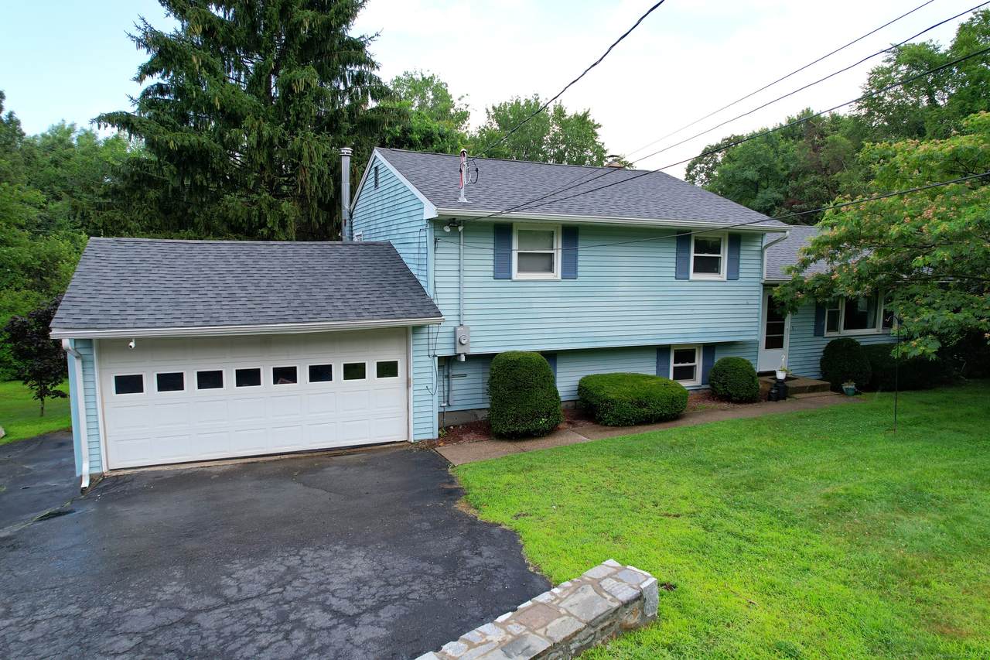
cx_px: 495
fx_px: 605
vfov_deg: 57.2
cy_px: 330
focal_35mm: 22
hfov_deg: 78.6
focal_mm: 8.38
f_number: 2.8
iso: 110
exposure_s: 1/500
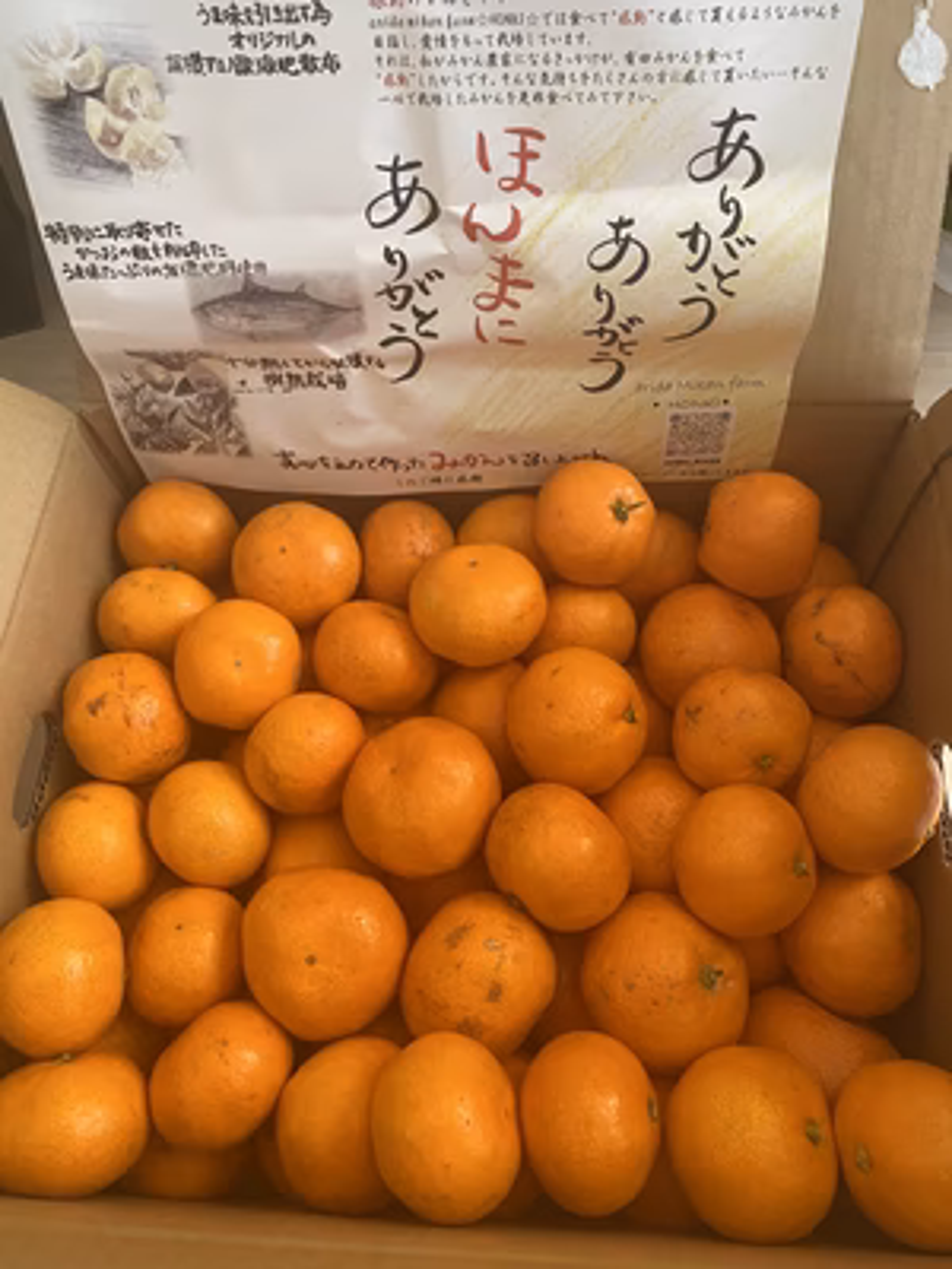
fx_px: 953
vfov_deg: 67.3
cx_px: 476
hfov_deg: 53.1
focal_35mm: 26
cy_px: 634
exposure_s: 1/60
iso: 250
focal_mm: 4.25
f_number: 1.8
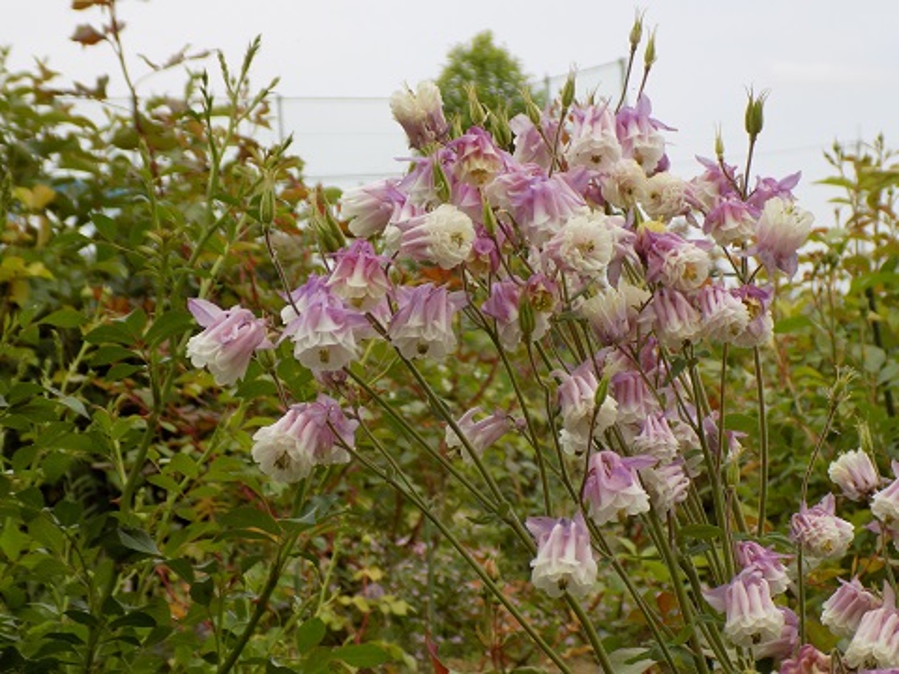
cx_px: 450
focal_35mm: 86
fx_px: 2233
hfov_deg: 22.8
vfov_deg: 17.2
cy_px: 337
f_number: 4.4
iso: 80
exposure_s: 1/320
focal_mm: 15.3
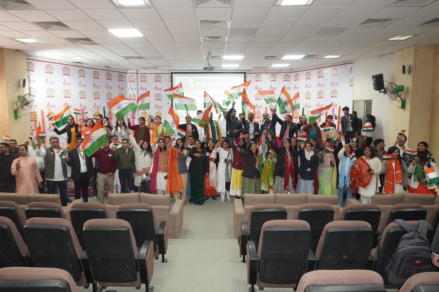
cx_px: 213
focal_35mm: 25
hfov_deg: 71.5
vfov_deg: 51.3
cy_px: 146
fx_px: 305
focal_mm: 16
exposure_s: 1/80
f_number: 5.6
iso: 2500
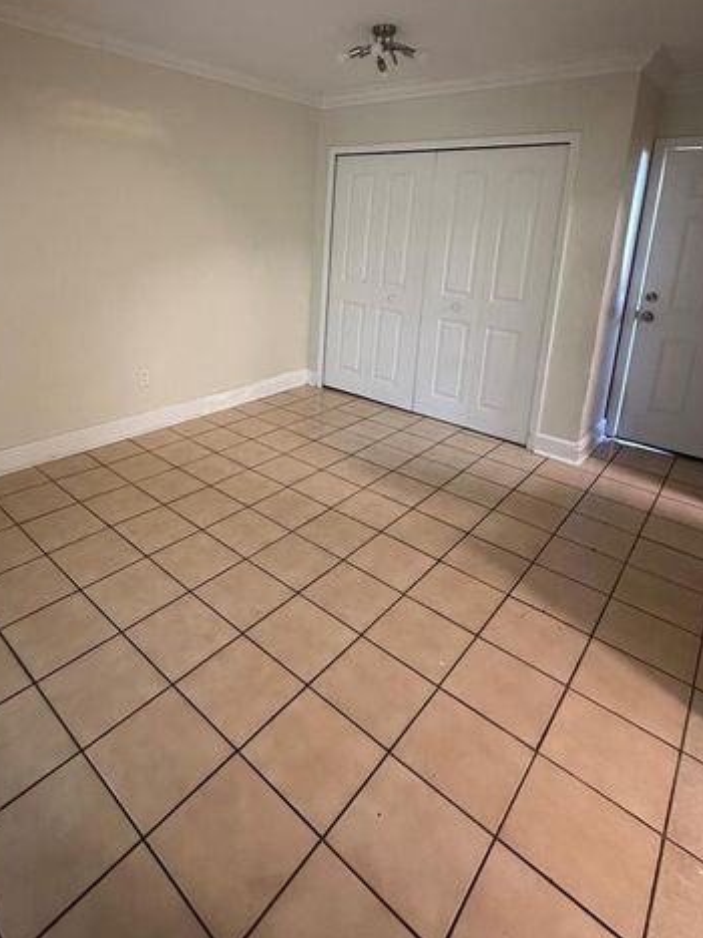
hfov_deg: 65.3
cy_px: 326
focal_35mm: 20
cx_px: 281
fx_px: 542
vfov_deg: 79.5
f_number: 2.2
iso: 500
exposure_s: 1/30
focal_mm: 2.22
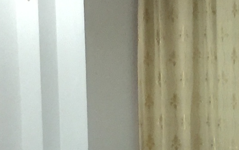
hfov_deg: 10.9
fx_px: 1231
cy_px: 290
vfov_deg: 6.7
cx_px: 297
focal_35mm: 189
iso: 160
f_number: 2.2
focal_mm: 4.15
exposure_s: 1/17
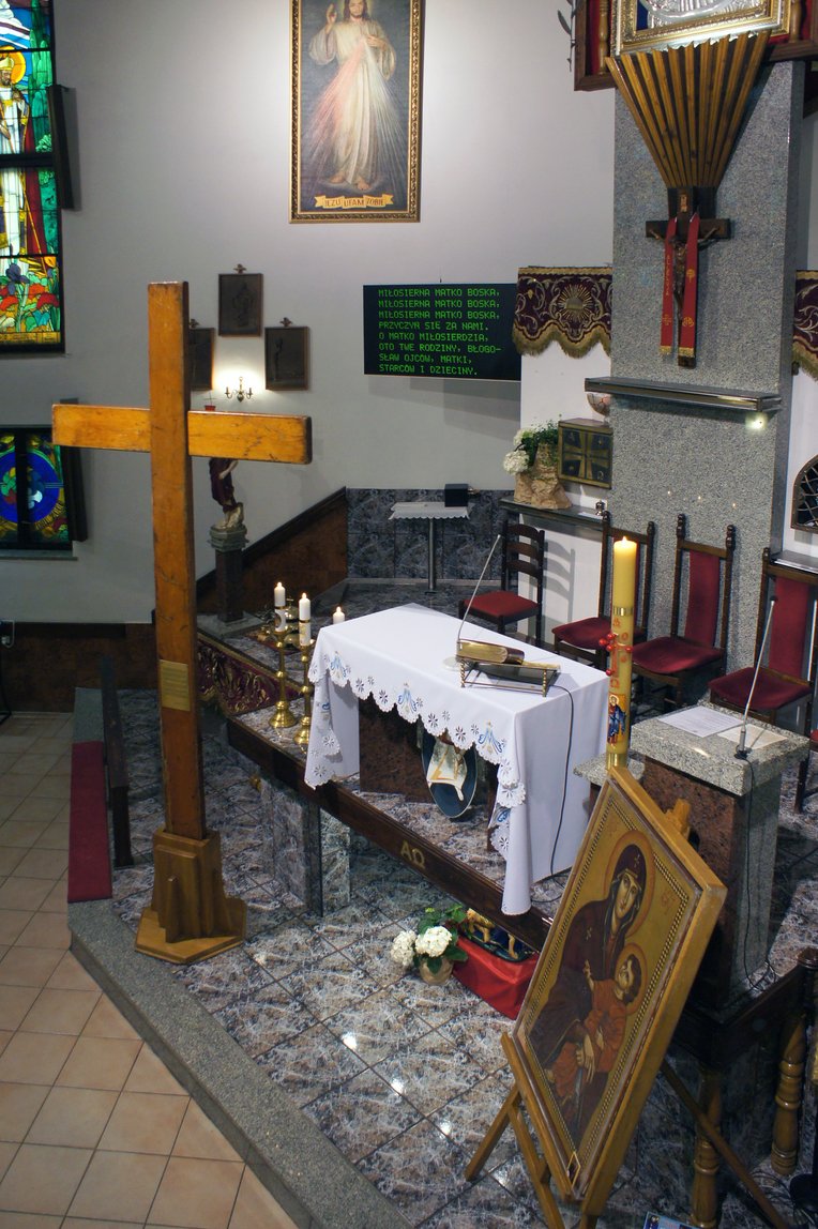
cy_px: 614
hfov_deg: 18.2
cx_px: 409
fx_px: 2559
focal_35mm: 75
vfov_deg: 27.0
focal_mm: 50
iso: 800
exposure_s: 1/80
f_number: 5.6
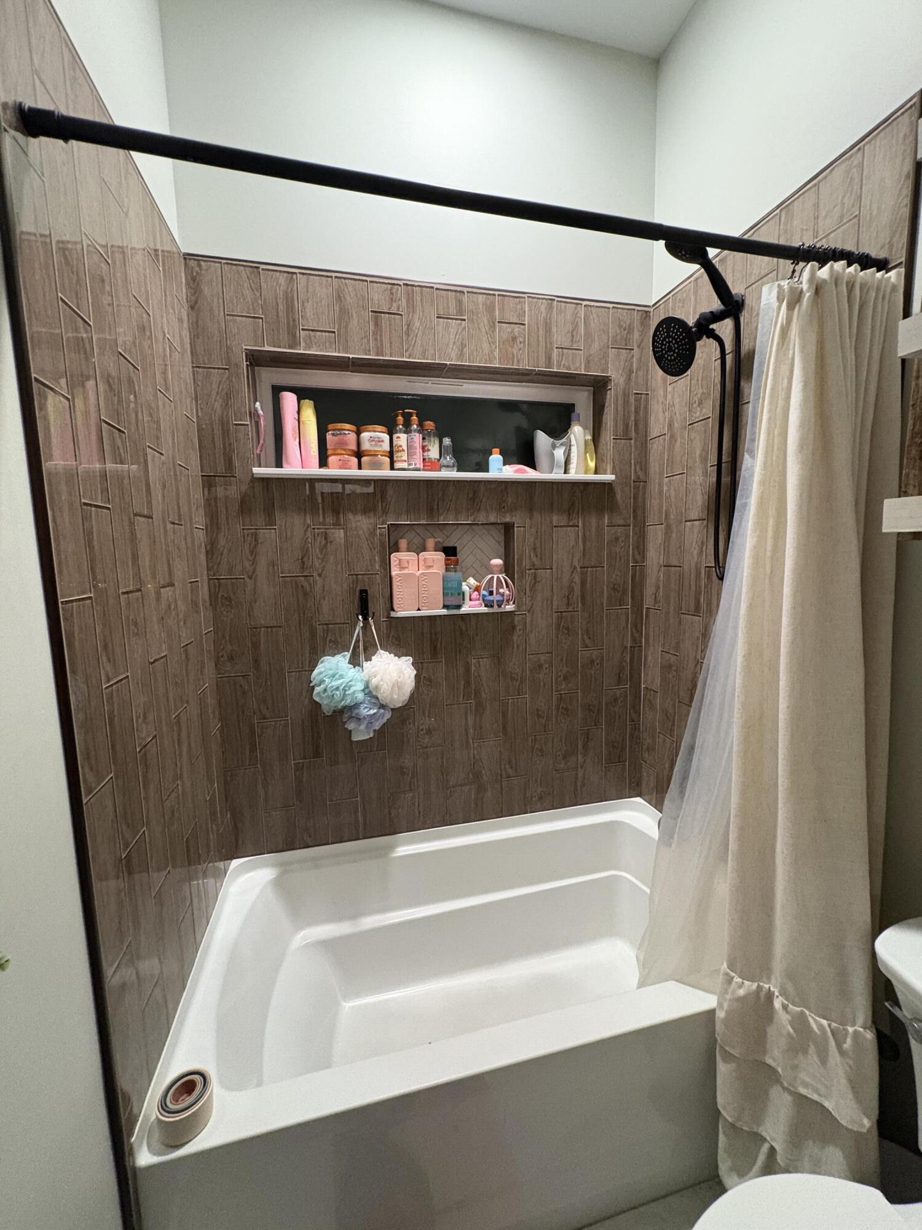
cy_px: 615
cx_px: 461
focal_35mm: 14
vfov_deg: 102.1
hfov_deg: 85.7
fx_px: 497
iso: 800
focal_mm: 2.22
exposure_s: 1/60
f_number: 2.2
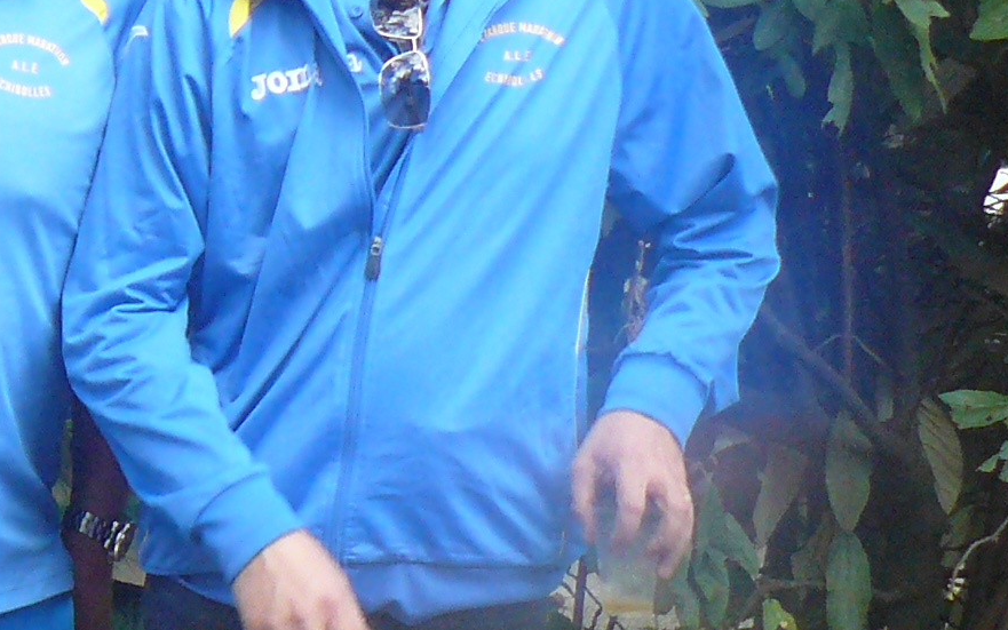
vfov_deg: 9.8
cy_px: 446
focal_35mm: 133
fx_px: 3654
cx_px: -662
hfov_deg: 14.3
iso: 200
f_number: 2.8
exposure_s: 1/125
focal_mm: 6
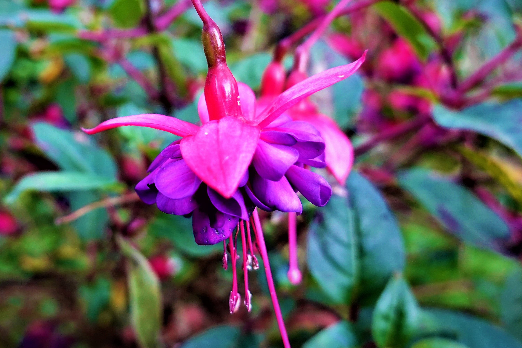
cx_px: 226
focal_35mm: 39
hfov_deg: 49.4
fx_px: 565
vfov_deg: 34.1
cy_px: 144
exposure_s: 1/50
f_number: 2.8
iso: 200
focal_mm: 9
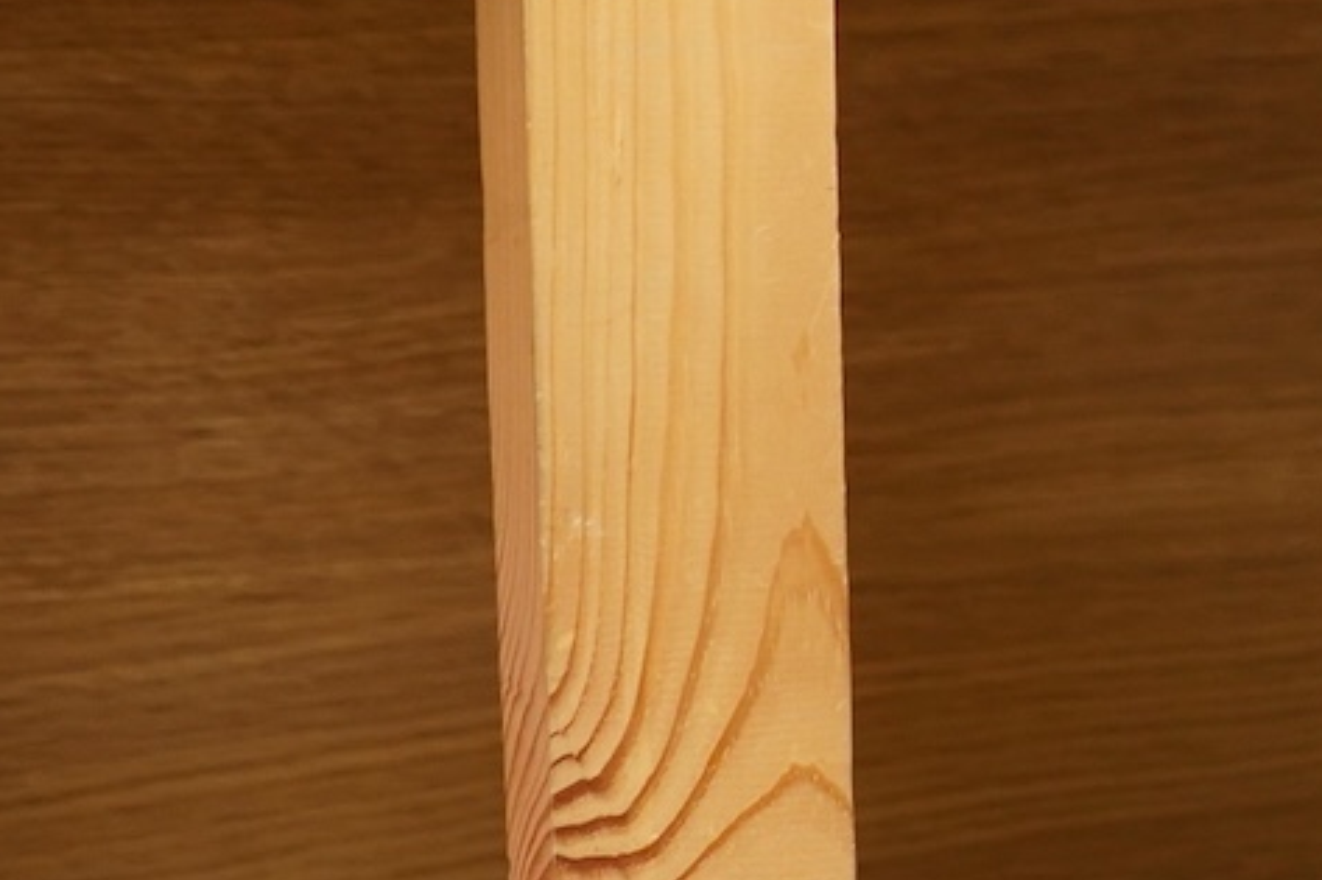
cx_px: 2377
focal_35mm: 138
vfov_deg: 9.9
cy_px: 437
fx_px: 5066
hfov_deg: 13.4
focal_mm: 38
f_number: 5.6
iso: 2500
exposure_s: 1/100
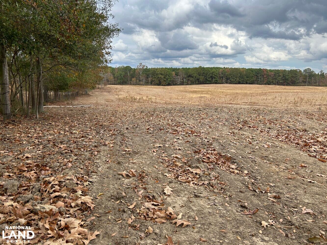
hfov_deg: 67.3
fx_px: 246
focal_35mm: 26
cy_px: 122
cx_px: 164
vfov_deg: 53.1
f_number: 1.5
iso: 50
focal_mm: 5.7
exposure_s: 1/1361
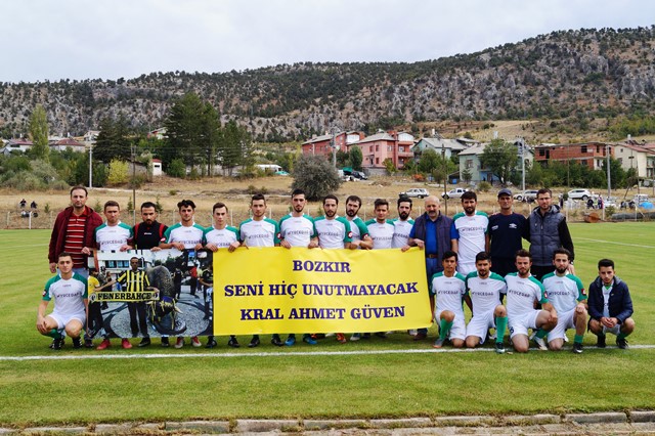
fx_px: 764
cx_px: 328
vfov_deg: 31.9
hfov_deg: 46.4
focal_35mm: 42
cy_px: 218
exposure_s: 1/125
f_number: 9
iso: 100
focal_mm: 28
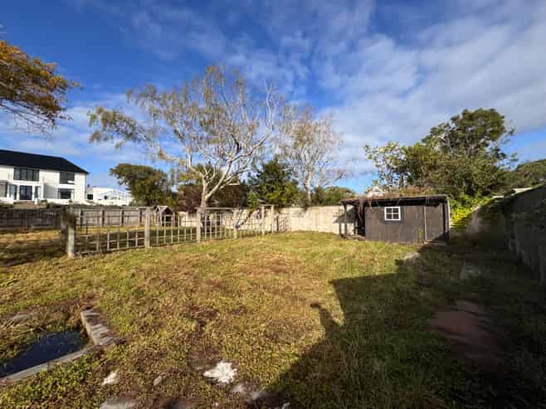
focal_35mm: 14
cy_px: 204
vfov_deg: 85.6
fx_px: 221
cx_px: 273
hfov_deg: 102.1
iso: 40
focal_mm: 2.22
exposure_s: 1/1880
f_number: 2.2
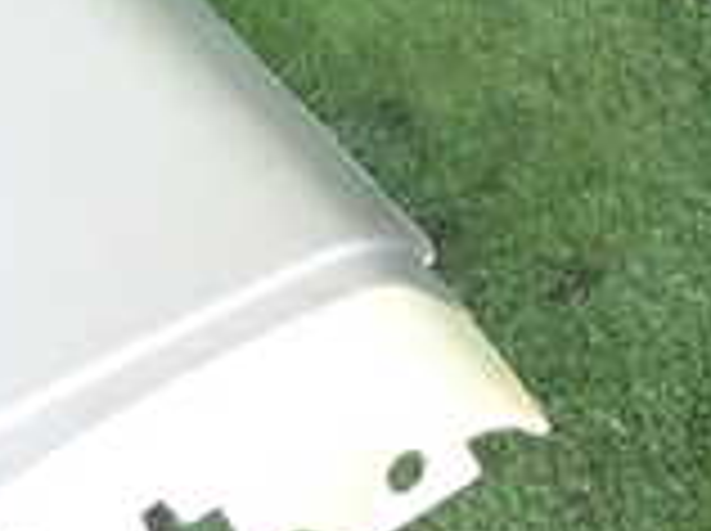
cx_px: 1148
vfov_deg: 14.8
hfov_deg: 17.9
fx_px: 1948
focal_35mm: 95
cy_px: -158
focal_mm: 4.5
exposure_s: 1/30
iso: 250
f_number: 2
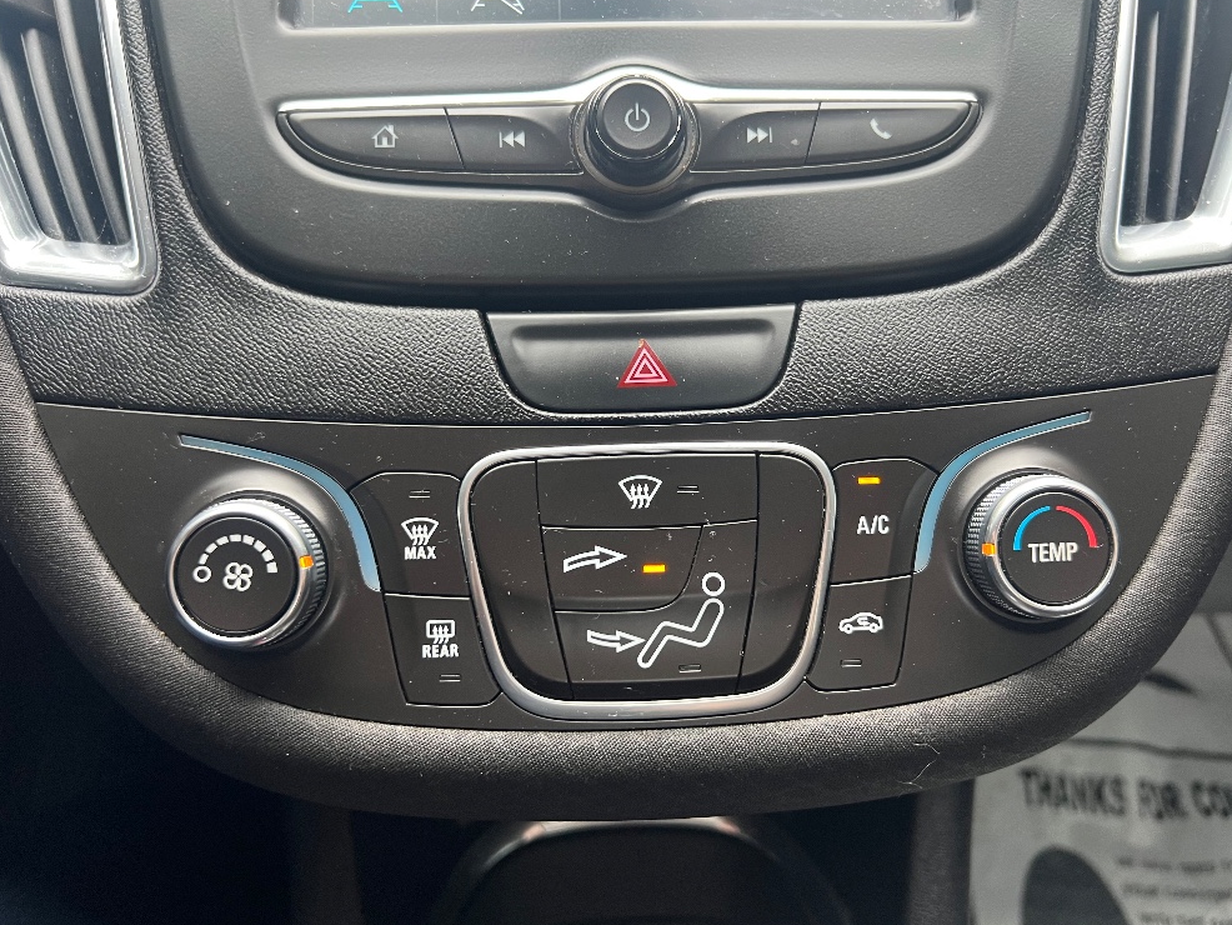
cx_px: 630
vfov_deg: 51.4
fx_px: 961
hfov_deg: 65.3
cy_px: 461
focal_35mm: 27
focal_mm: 5.7
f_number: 1.5
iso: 125
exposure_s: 1/62
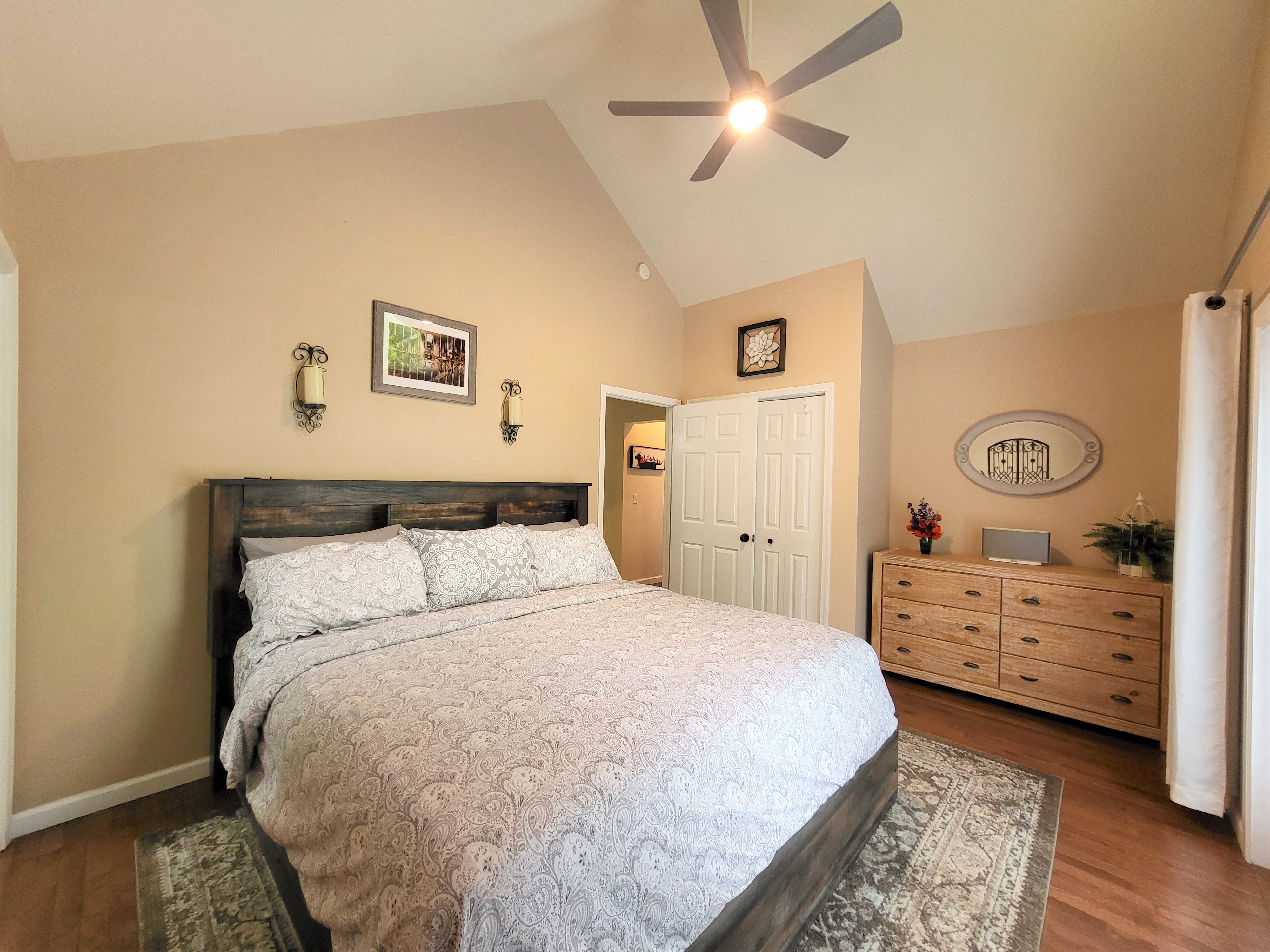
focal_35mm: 13
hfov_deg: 106.2
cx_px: 635
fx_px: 477
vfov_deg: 89.9
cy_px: 476
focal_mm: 1.74
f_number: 2.2
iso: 250
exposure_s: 1/60
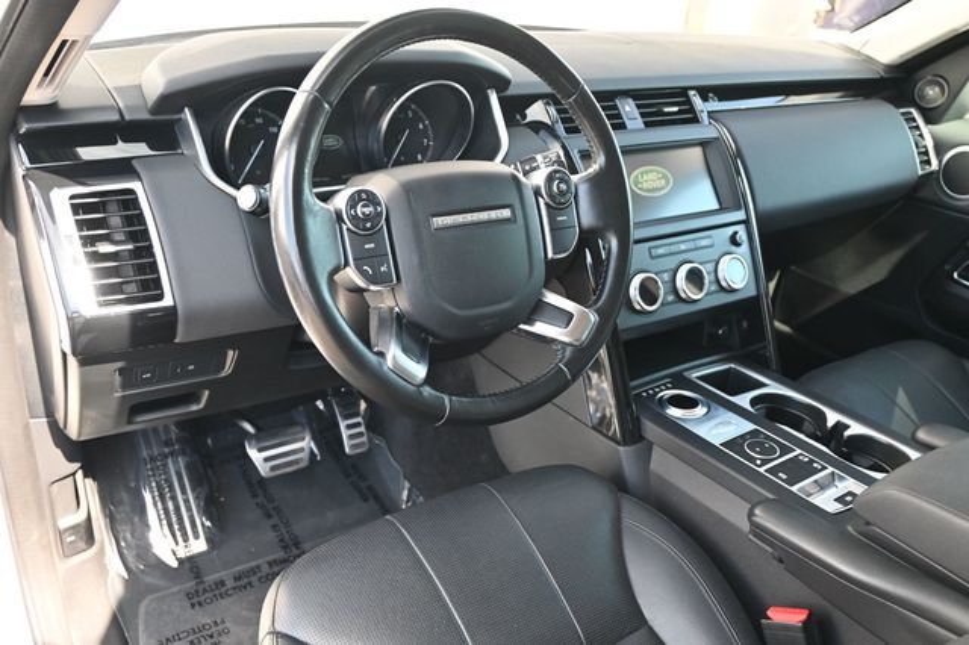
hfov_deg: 59.5
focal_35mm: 32
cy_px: 322
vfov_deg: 41.7
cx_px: 484
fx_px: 847
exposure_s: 1/160
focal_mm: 21
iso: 400
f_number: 4
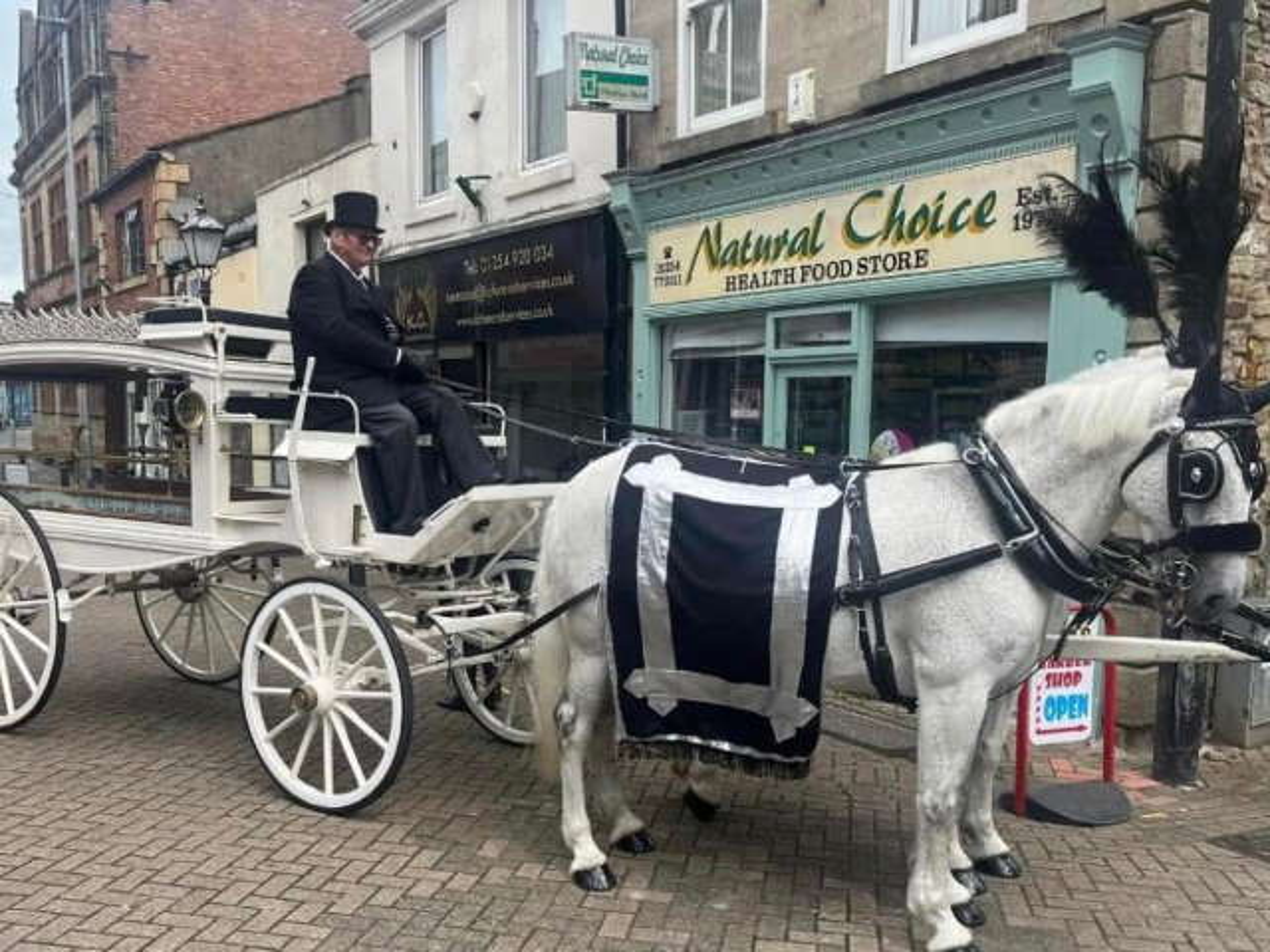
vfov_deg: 58.9
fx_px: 844
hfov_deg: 73.9
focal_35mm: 23
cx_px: 635
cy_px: 476
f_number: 1.7
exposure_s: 1/120
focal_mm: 6.3
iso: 500
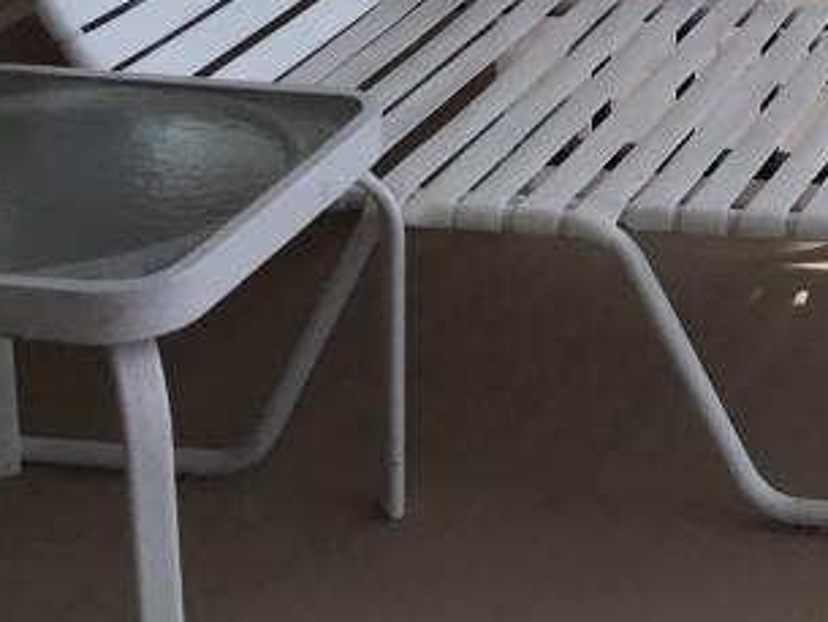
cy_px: -331
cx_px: 1271
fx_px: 2489
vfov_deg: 13.4
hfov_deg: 17.0
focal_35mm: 104
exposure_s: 1/1733
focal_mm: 3.3
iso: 25
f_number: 2.4
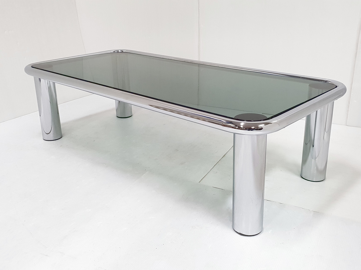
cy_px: 135
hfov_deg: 67.3
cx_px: 180
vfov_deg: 53.1
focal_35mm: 26
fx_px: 271
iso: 320
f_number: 2.4
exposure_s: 1/50
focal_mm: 4.3
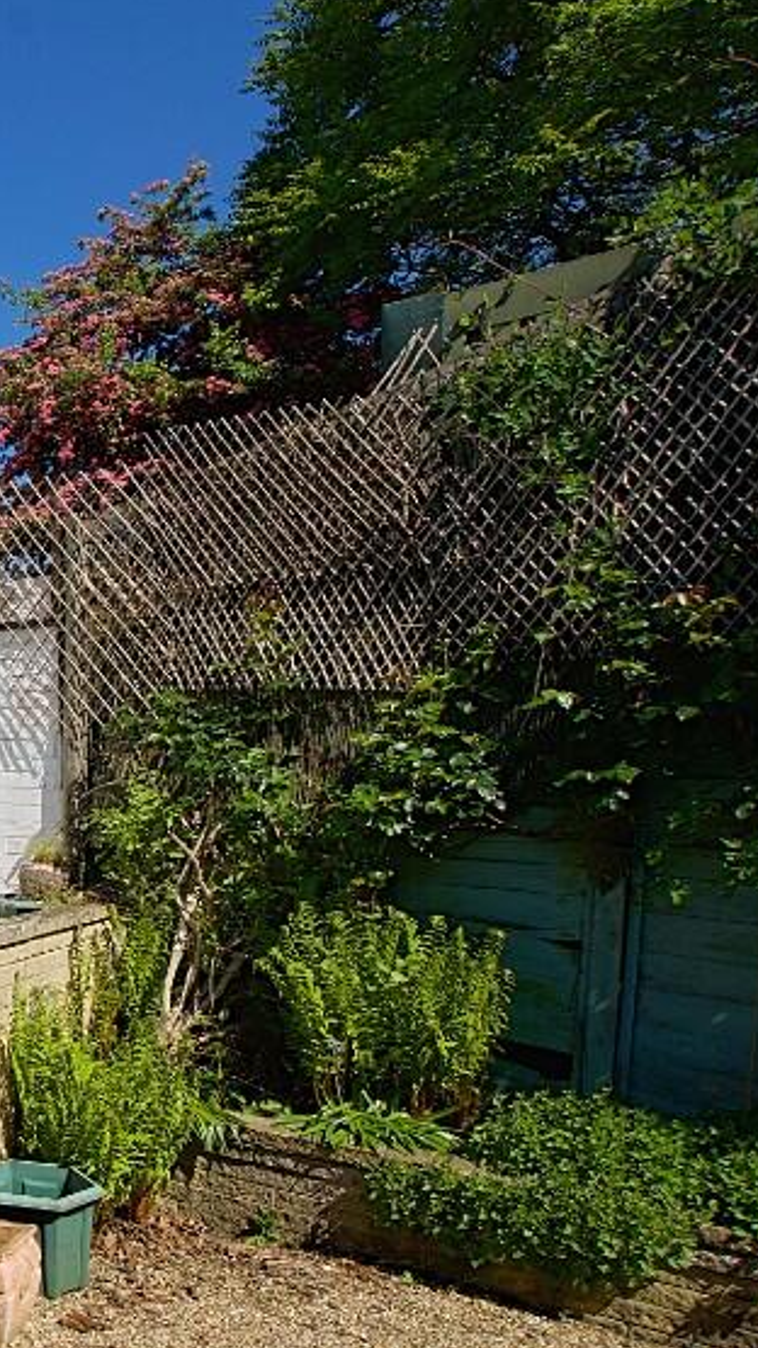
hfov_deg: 27.6
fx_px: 1037
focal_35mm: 29
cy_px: 812
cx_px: -377
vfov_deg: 65.4
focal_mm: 10
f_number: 10
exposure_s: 1/250
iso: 100
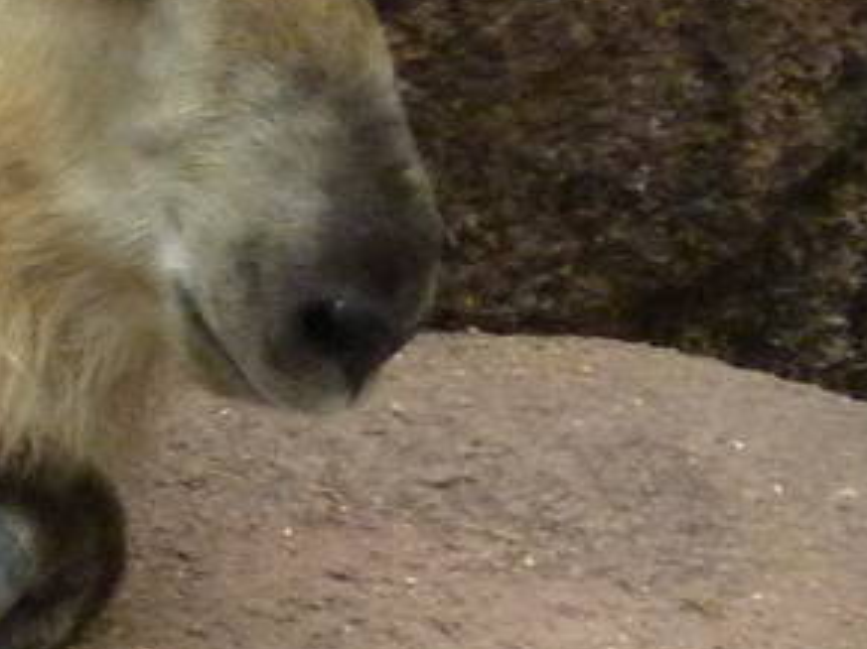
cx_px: -1204
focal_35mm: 1649
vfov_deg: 0.9
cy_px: -45
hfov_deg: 1.2
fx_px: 41284
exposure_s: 1/320
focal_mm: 49.2
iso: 400
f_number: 4.9
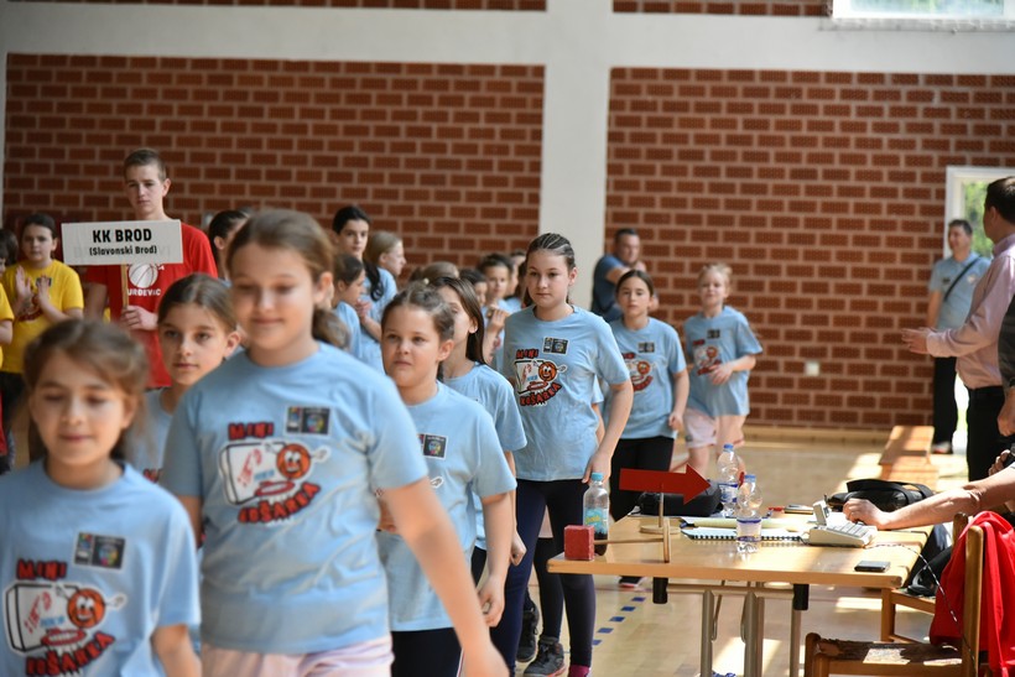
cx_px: 508
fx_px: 2763
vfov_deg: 14.0
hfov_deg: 20.8
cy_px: 338
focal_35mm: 98
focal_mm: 98
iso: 3200
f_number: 4
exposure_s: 1/2500
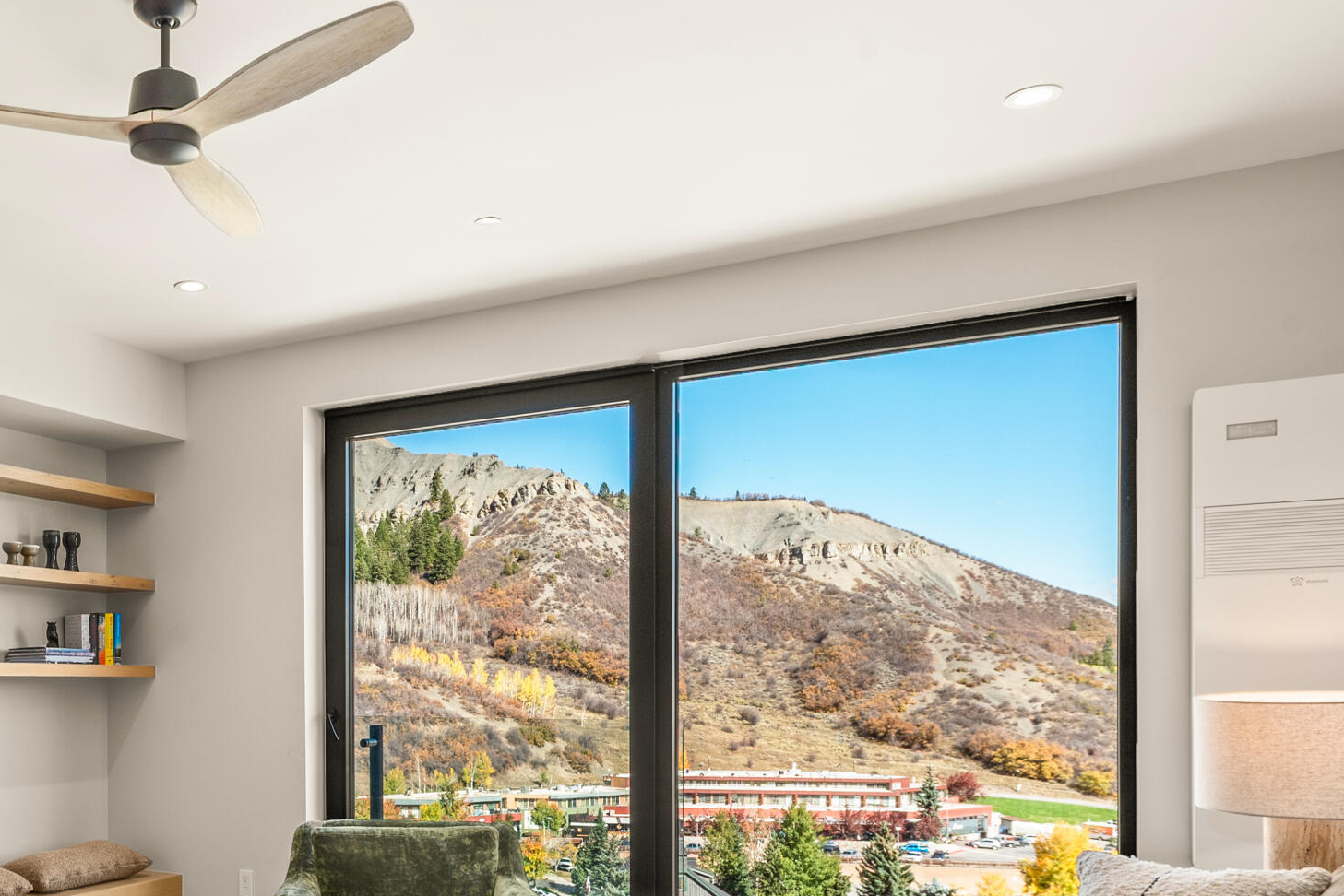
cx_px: 253
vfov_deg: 36.7
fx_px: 1307
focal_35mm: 35
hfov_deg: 50.8
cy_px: 699
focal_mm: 17
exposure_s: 1/6
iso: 400
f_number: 9
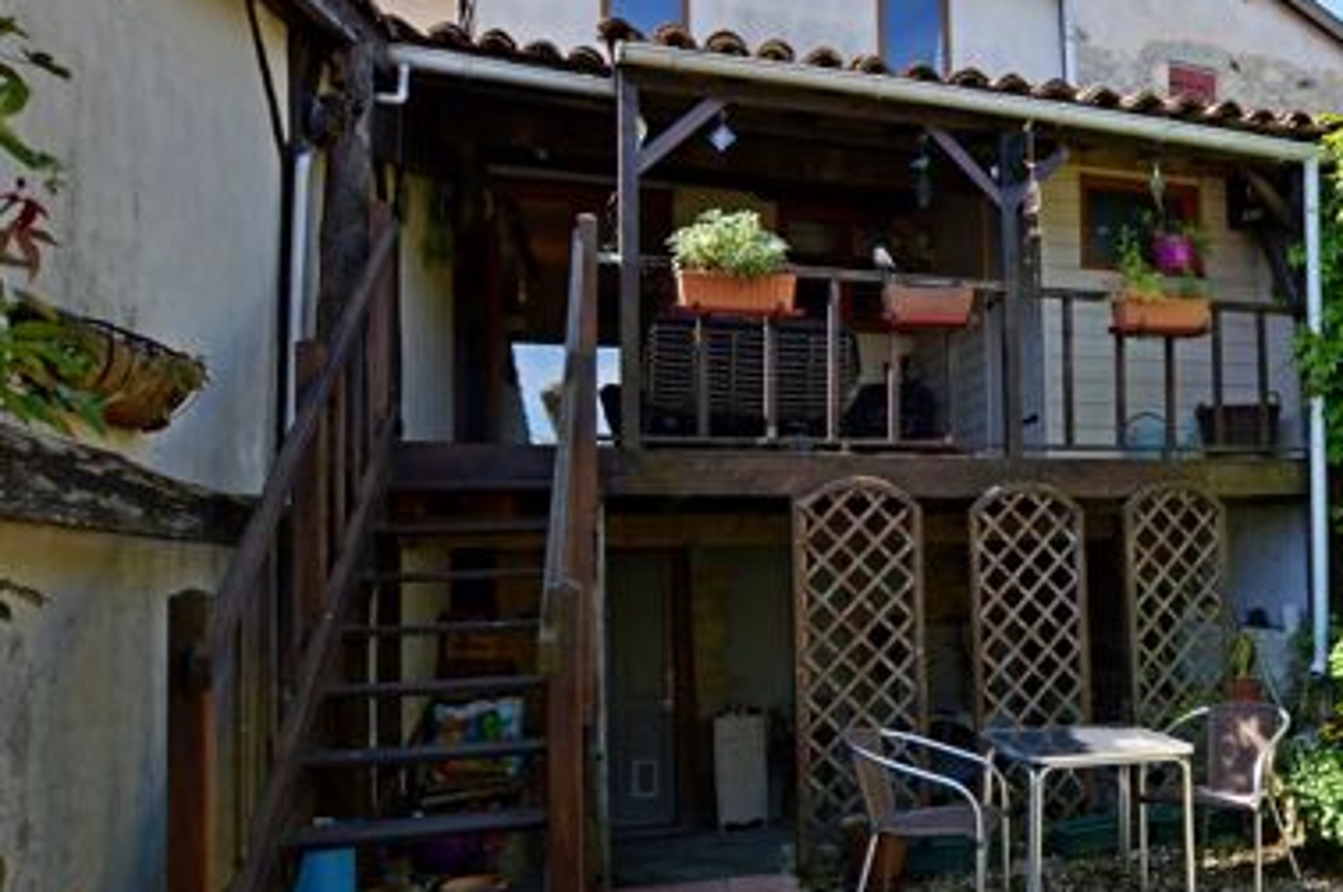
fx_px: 1043
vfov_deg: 46.1
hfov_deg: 60.1
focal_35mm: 28
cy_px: 512
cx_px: 1082
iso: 110
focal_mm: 10
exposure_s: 1/125
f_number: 5.6
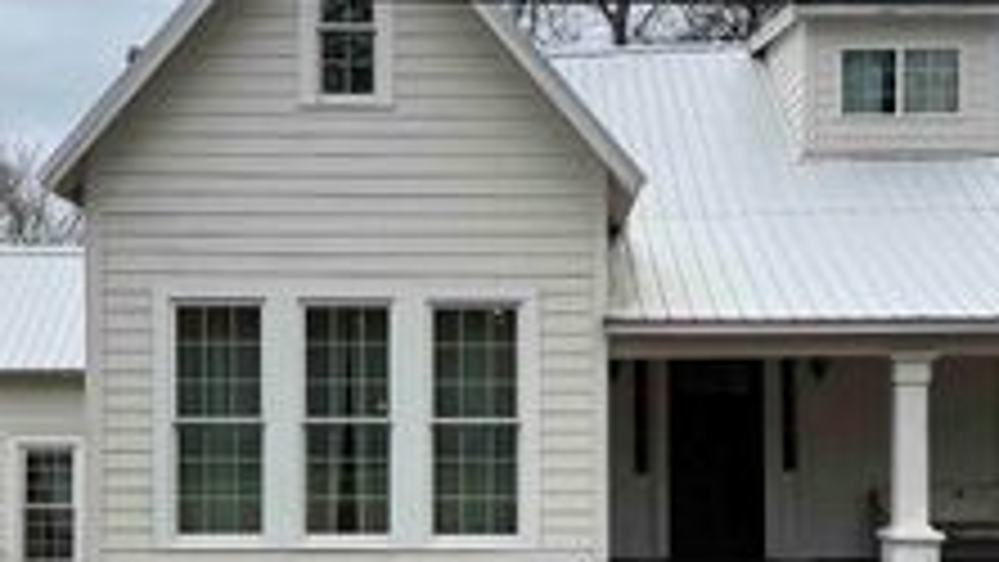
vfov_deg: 20.3
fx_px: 1563
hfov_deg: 35.4
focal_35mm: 59
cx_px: 504
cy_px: 411
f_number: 1.78
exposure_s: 1/1689
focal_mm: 6.76
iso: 80
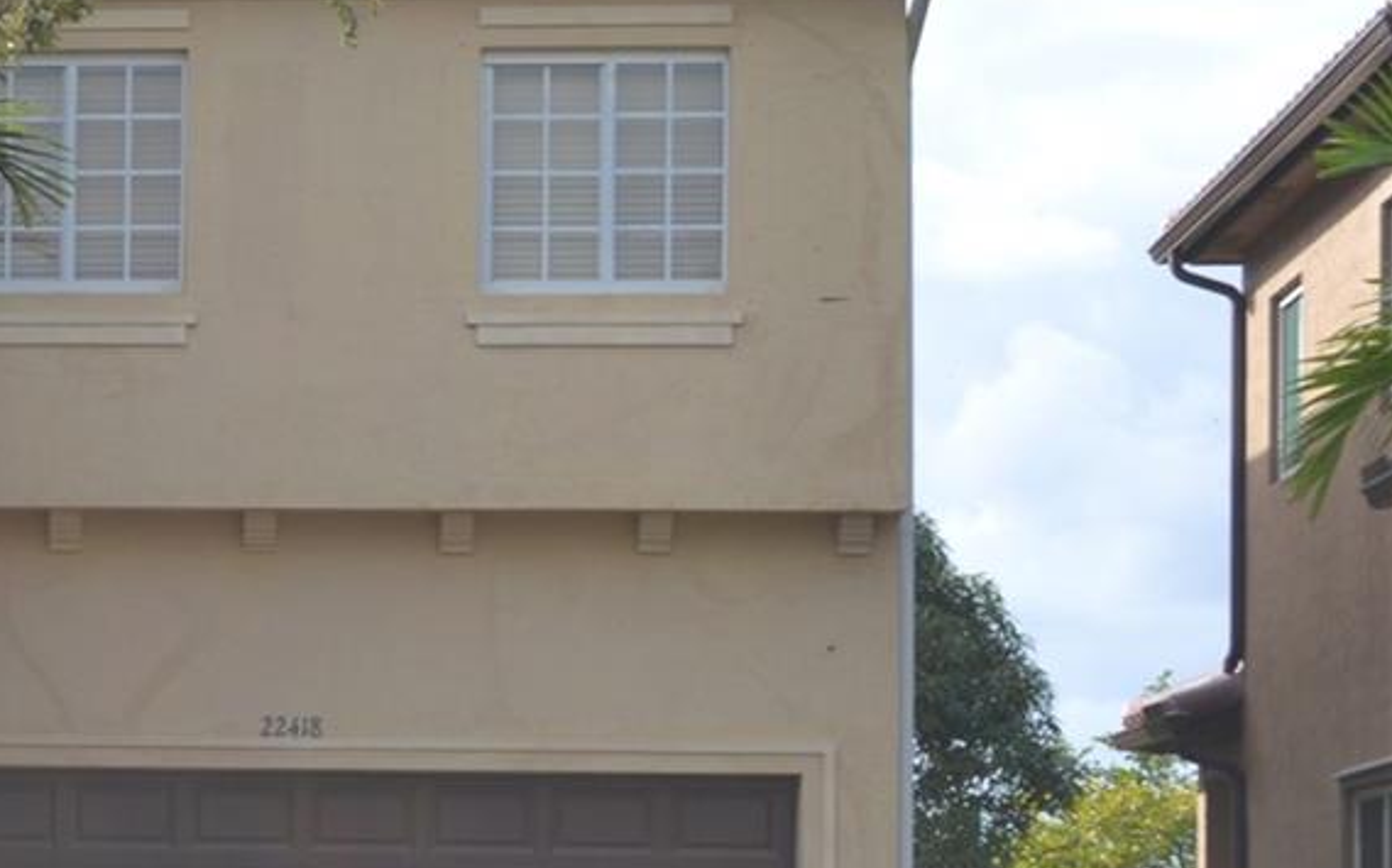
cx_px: -563
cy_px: 763
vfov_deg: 10.1
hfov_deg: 15.2
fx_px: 4891
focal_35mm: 129
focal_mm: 30
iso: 100
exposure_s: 1/160
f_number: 6.3
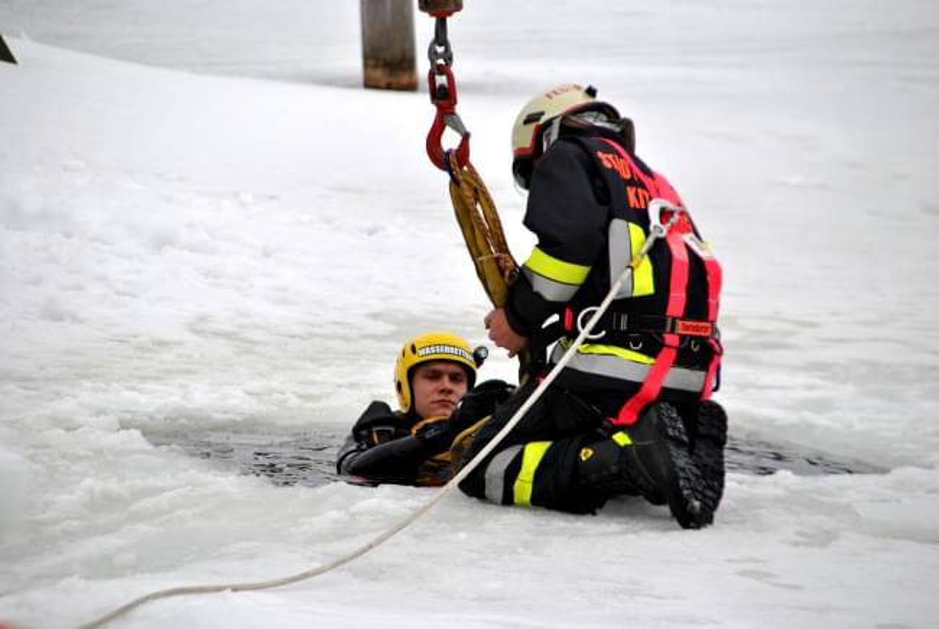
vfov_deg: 4.6
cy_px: 314
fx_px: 7834
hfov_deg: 6.9
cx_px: 470
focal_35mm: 300
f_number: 6.3
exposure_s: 1/500
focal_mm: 200
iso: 200
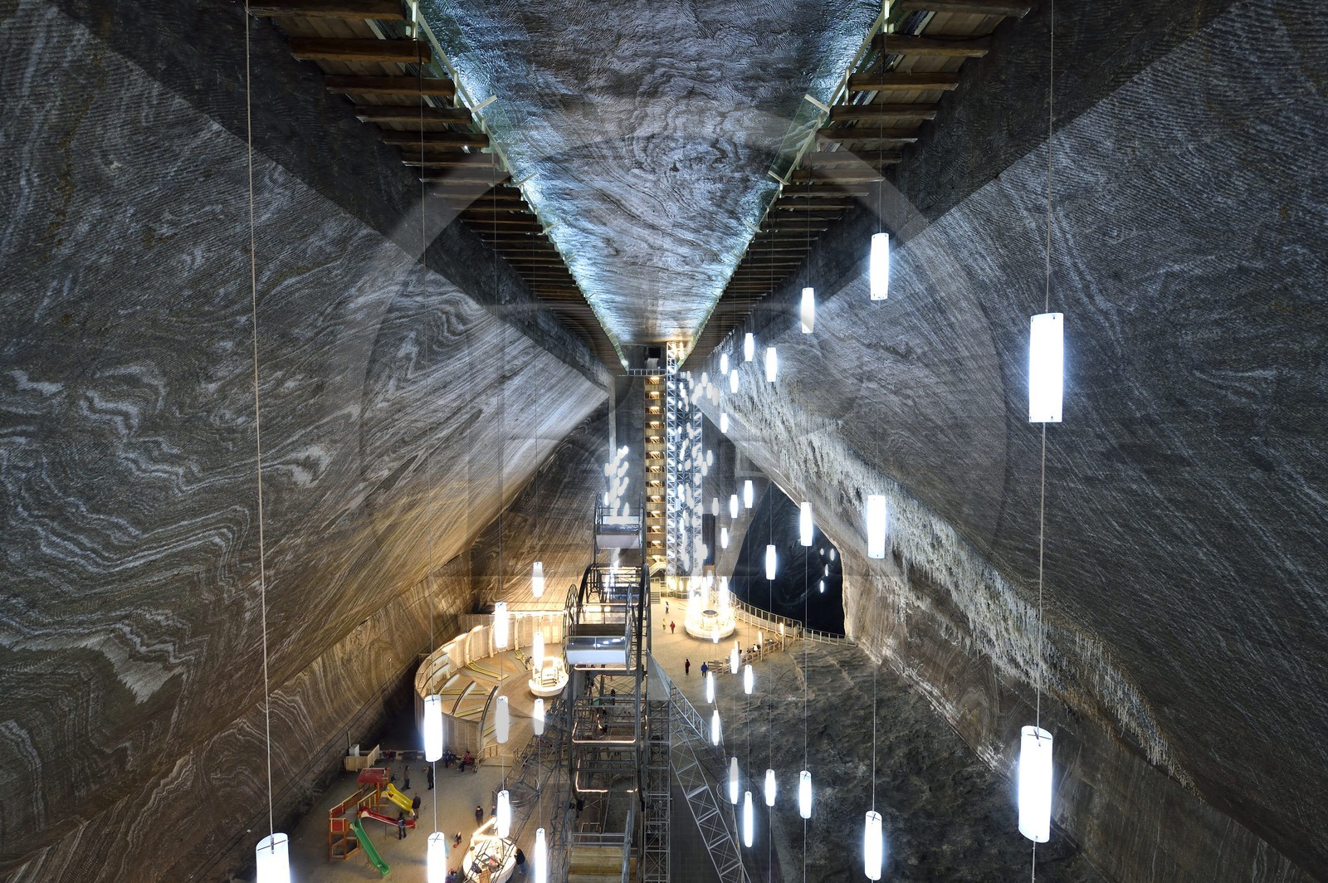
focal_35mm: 14
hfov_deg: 104.3
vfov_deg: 81.1
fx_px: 516
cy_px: 442
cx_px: 664
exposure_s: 1/4
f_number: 7.1
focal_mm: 14
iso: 800
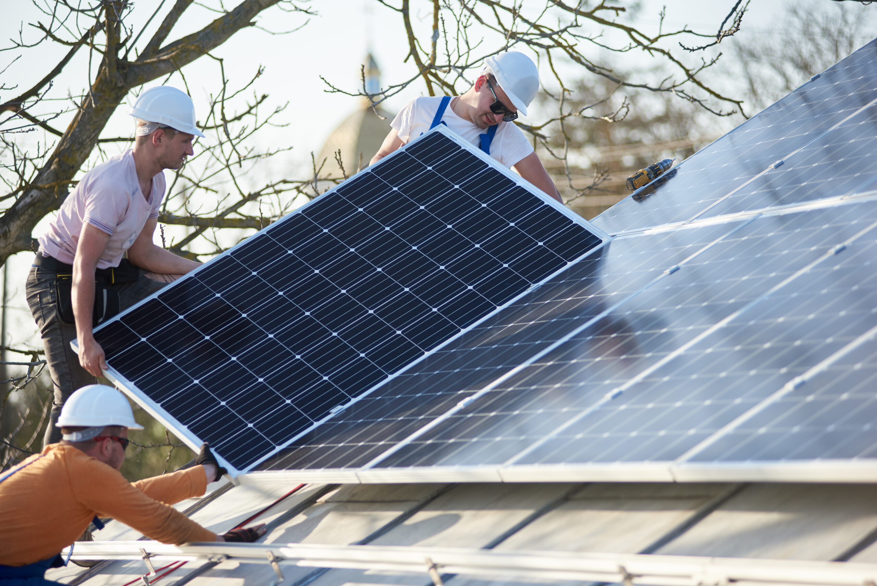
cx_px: 438
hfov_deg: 14.1
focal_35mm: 145
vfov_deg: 9.5
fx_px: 3534
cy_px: 293
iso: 100
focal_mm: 145
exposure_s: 1/1250
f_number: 2.8
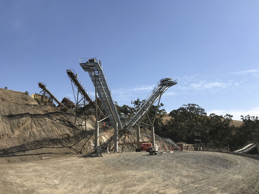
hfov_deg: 63.4
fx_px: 209
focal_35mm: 28
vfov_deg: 49.7
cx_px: 130
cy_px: 97
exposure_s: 1/3546
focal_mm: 3.99
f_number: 1.8
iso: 20
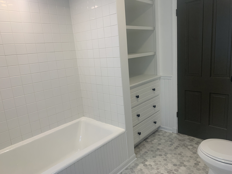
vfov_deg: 53.1
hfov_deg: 67.3
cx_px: 116
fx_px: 174
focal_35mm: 26
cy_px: 87
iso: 80
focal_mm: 4.25
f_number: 1.8
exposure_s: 1/120
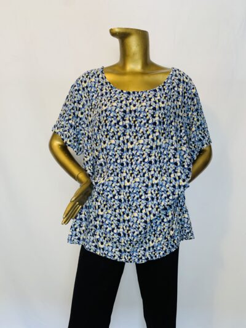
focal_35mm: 26
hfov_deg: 53.1
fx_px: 246
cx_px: 123
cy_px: 164
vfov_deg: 67.3
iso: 200
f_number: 1.8
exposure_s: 1/50
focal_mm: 4.25
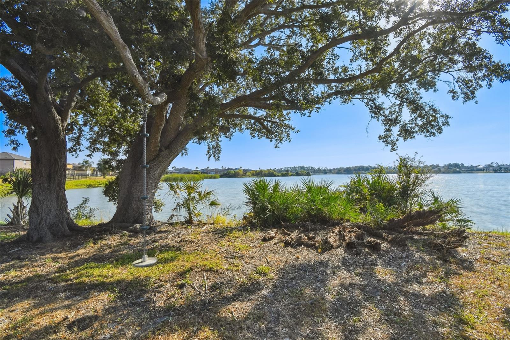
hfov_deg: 100.4
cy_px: 170
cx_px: 255
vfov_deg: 77.3
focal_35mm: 15
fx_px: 212
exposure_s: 1/800
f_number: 7.1
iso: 100
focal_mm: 10
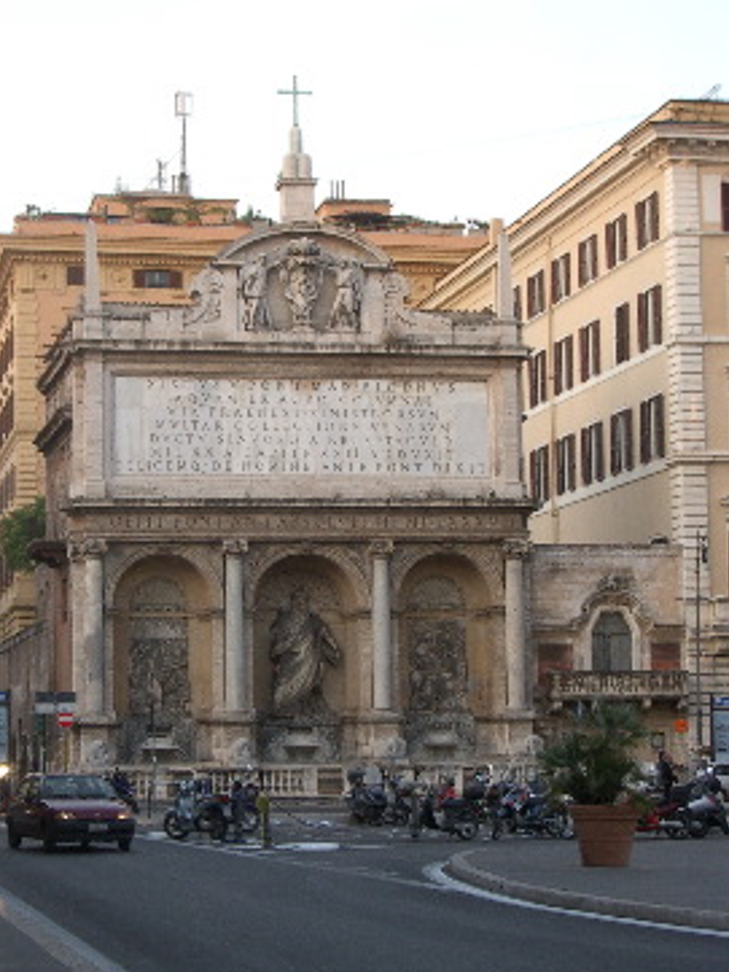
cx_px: 308
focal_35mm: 86
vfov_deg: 22.7
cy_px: 563
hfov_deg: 17.2
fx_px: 2413
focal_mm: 12.2
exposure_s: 1/40
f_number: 3.9
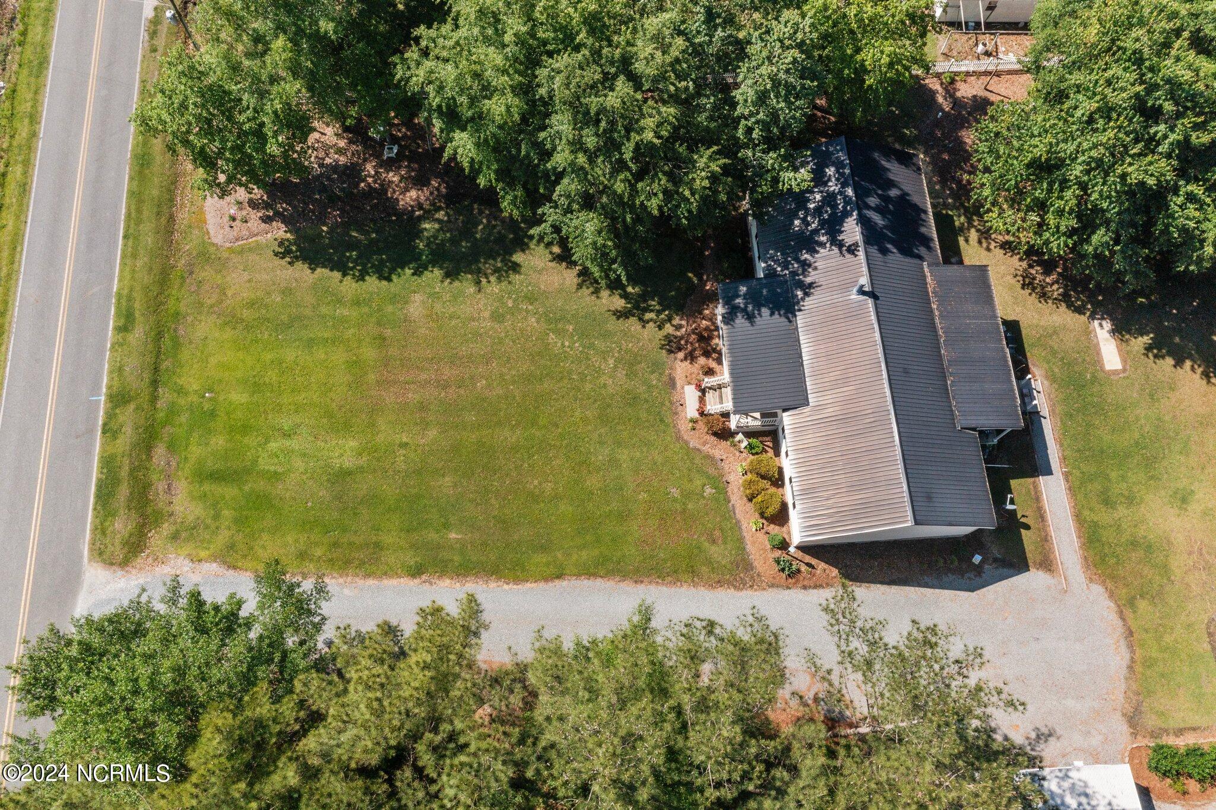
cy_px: 405
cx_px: 608
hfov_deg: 65.5
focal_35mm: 28
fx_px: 945
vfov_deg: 46.4
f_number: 7.1
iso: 100
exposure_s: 1/320
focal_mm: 10.26
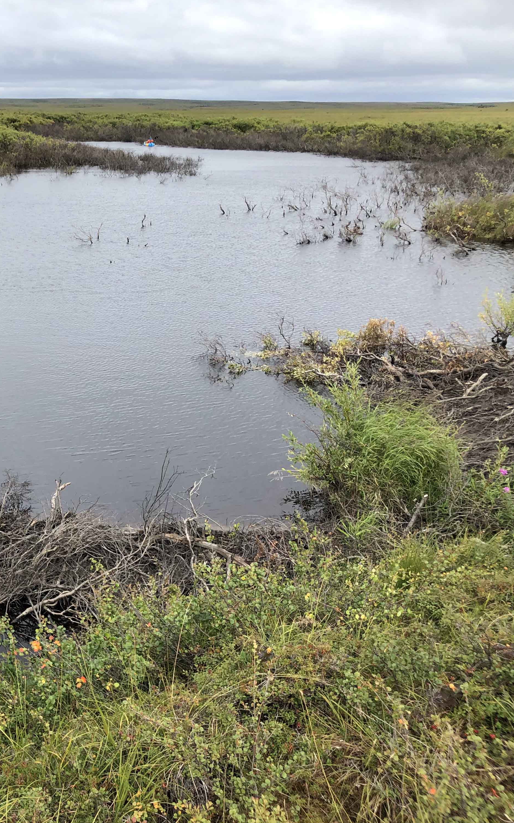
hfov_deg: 30.1
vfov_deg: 49.3
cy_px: 410
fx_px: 897
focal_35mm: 40
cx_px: 15
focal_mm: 3.99
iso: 20
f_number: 1.8
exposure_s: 1/917
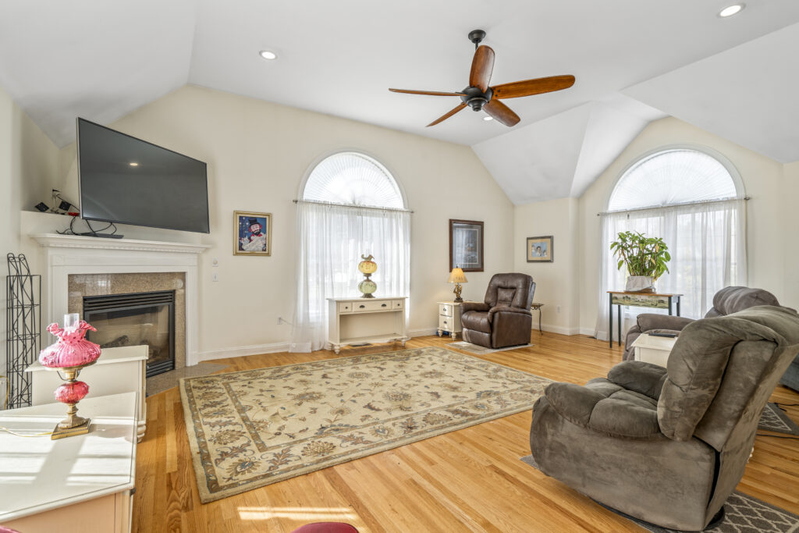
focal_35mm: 17
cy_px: 266
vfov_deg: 70.5
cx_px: 400
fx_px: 377
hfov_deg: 93.3
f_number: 8
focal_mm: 17
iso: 250
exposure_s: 1/6
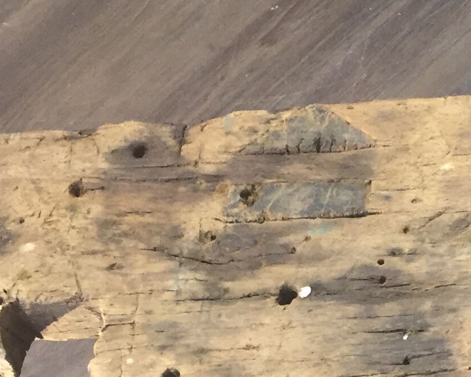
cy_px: 392
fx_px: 1548
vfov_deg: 13.7
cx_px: 600
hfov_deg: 16.4
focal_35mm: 111
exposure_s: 1/33
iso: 160
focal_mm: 4.15
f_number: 2.2
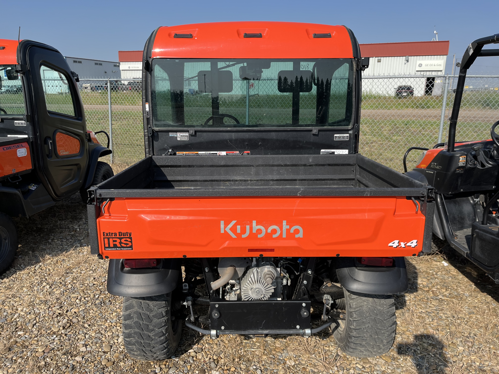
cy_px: 187
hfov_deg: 67.3
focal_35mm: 26
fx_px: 375
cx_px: 250
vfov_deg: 53.1
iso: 50
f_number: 1.6
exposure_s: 1/2571
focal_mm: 5.1
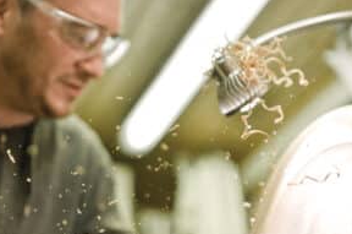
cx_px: 97
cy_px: 164
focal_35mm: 73
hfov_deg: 27.4
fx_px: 713
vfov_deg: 18.5
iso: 1600
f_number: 1.4
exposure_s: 1/1250
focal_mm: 35
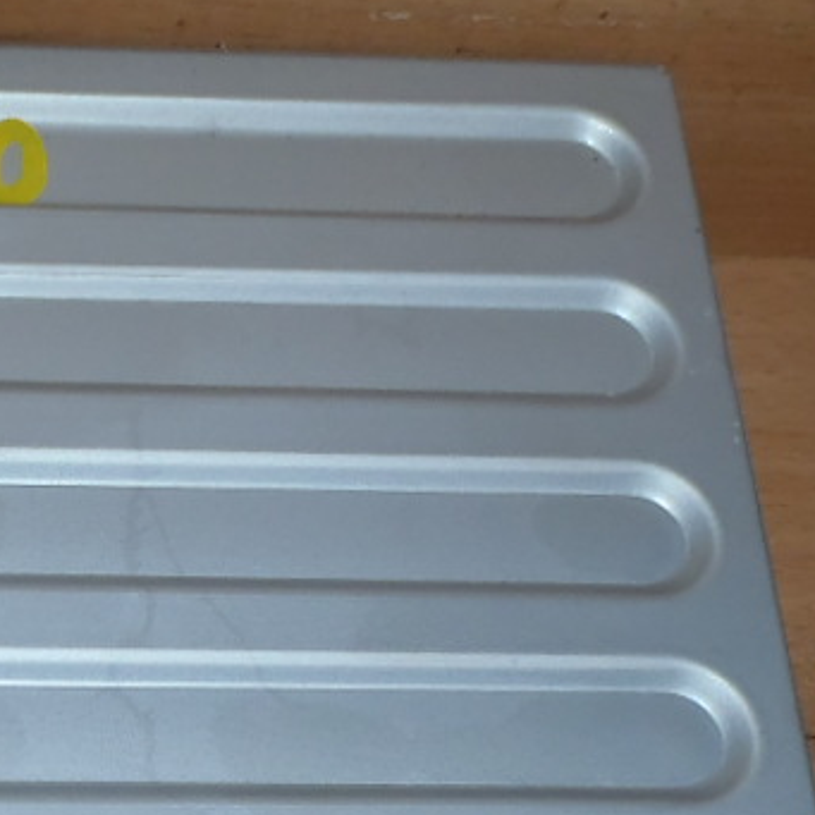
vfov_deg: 18.4
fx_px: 2477
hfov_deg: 17.4
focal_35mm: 93
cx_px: -282
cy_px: 715
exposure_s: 1/30
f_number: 3.9
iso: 100
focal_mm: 5
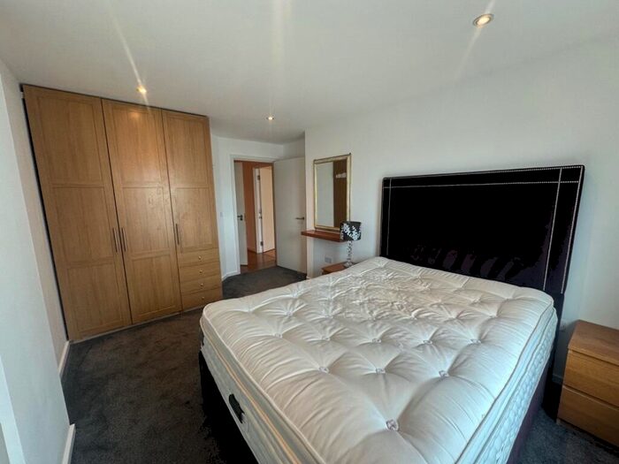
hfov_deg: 102.1
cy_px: 232
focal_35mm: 14
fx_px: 250
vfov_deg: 85.7
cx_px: 310
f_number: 2.2
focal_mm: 2.22
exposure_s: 1/100
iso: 100
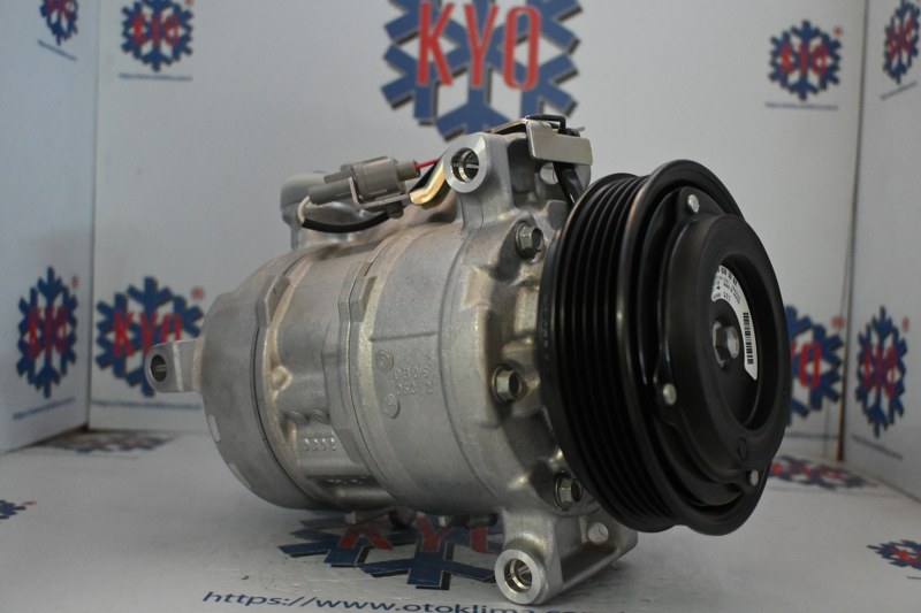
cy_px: 306
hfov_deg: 55.1
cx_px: 460
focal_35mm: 34
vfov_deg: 38.3
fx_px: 882
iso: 3600
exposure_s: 1/60
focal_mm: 23
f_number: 4.2
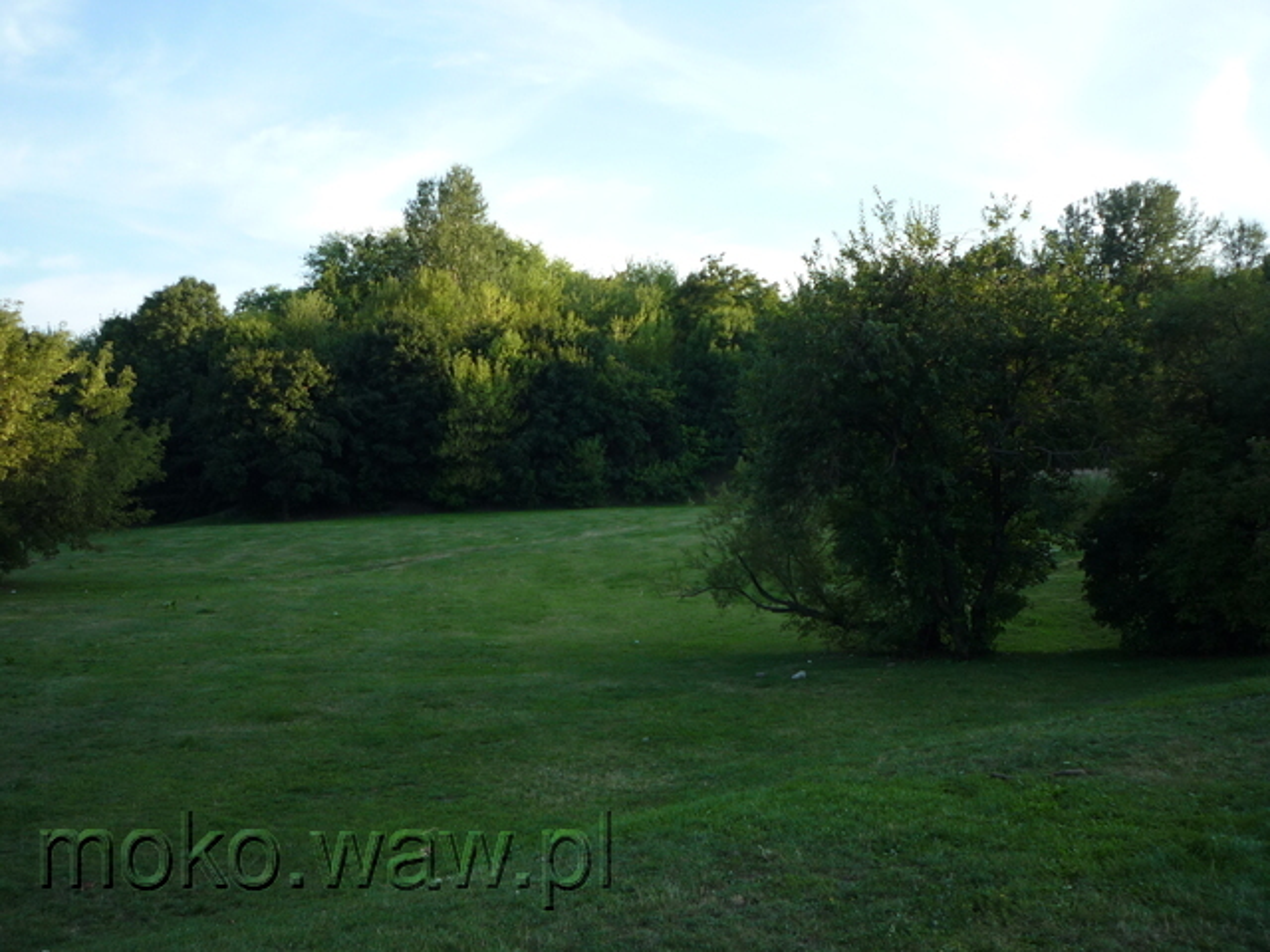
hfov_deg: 56.8
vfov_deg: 44.2
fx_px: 1174
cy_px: 476
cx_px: 635
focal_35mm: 32
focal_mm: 5.2
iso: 100
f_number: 4
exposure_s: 1/160
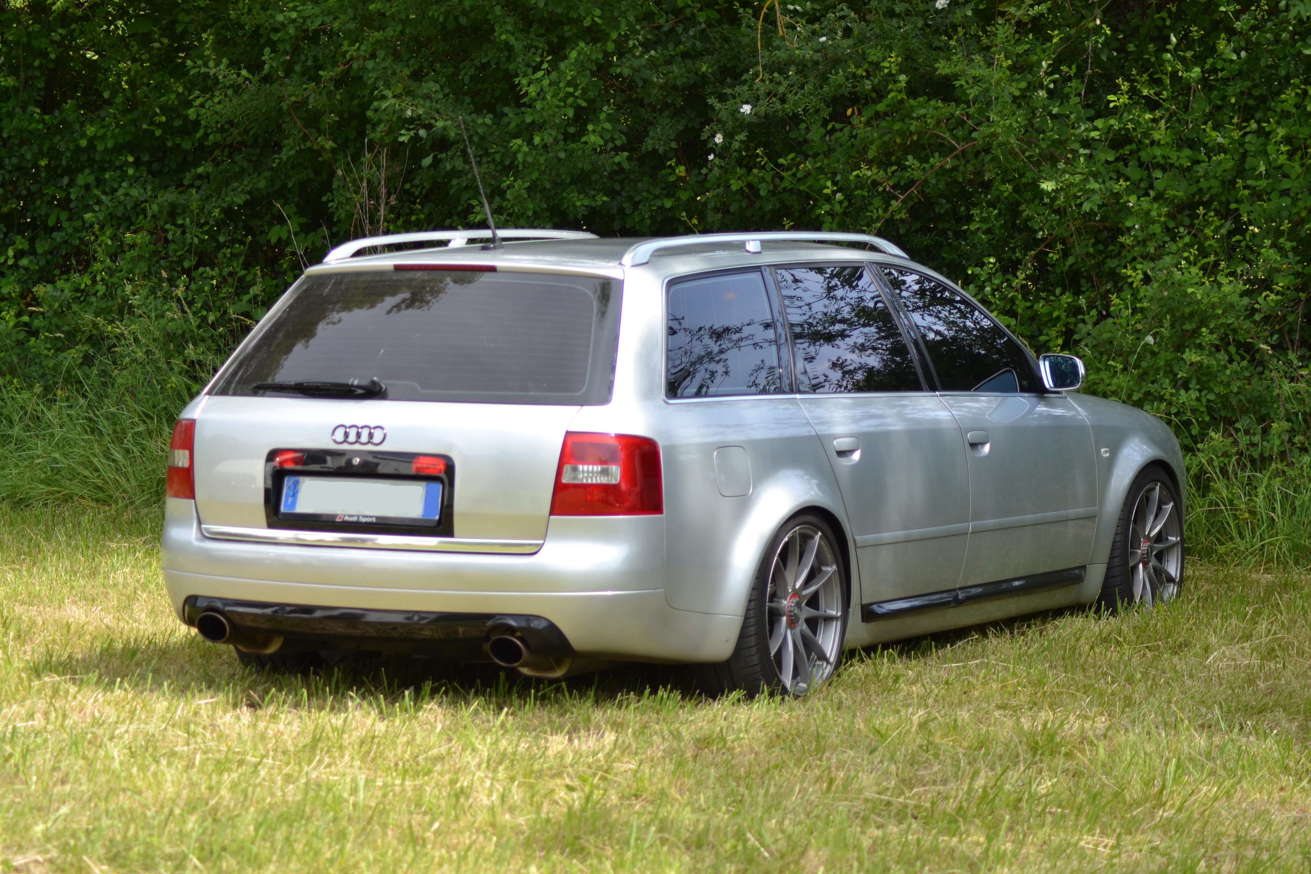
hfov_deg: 19.5
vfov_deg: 13.0
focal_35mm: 105
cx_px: 656
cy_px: 437
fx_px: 3823
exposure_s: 1/500
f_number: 5.6
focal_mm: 70
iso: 200
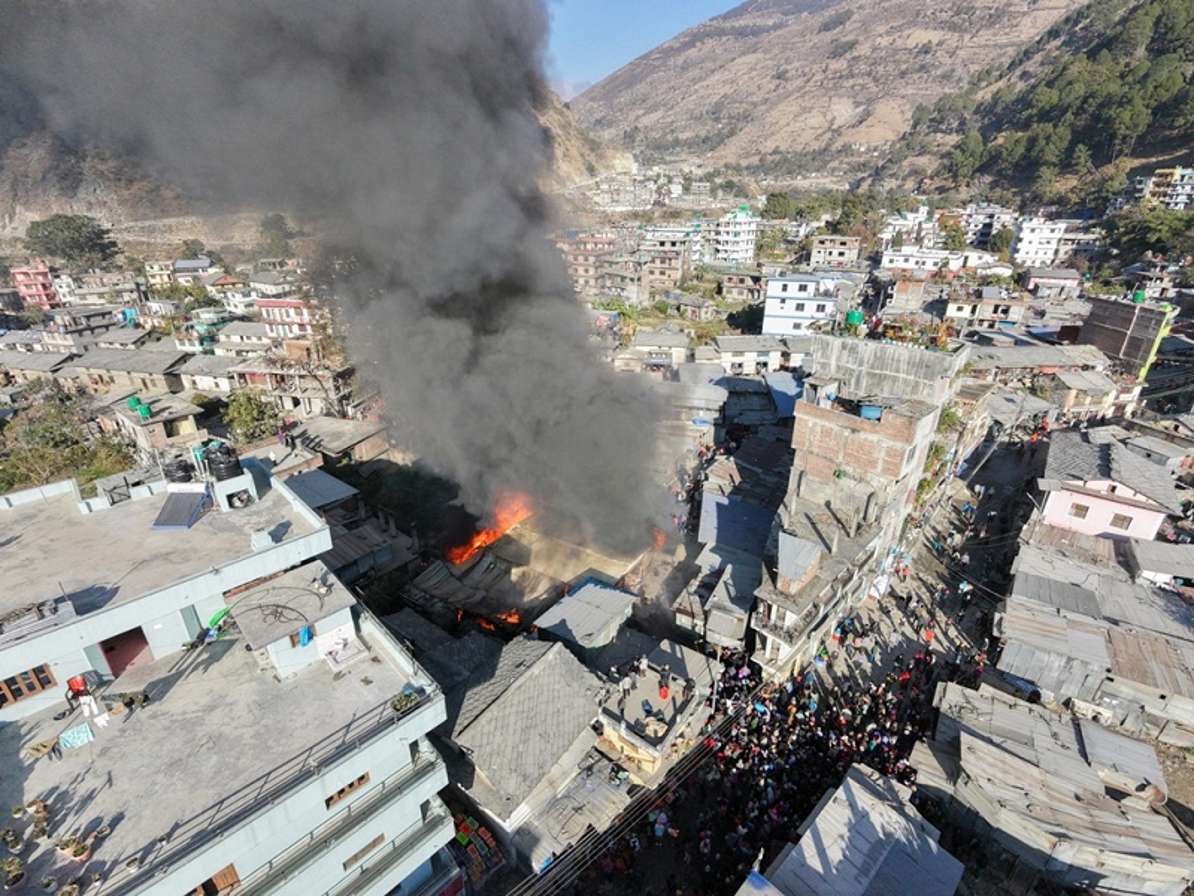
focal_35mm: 16
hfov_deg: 94.5
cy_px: 448
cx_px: 597
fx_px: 552
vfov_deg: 78.1
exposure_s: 1/1500
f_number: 2.2
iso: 300
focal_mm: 3.05
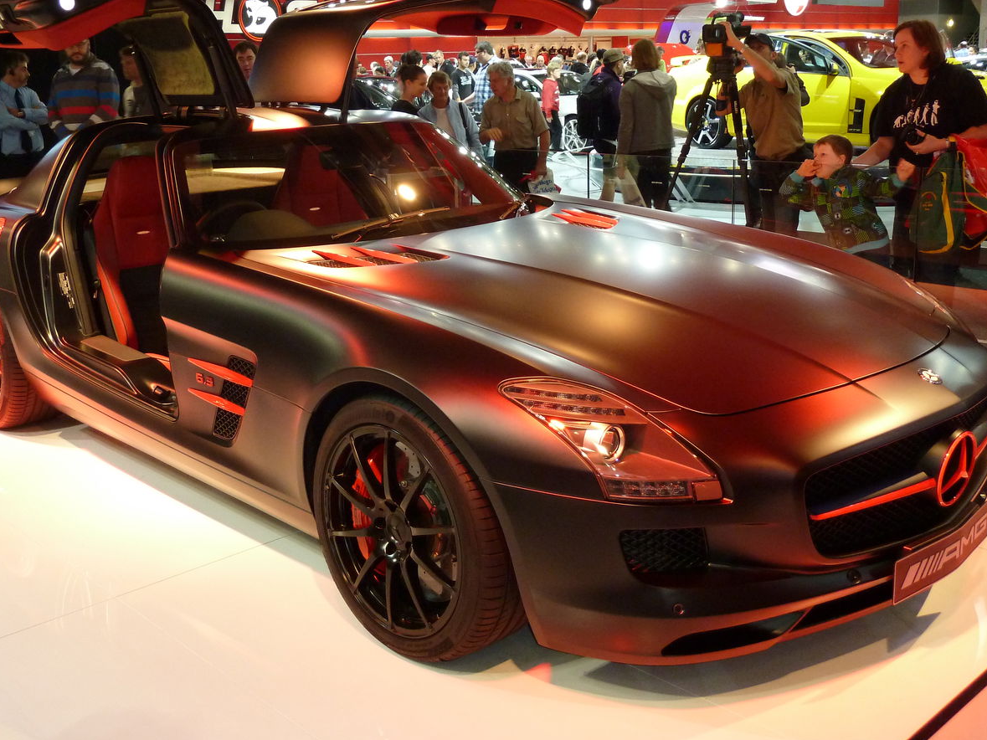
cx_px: 474
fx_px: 1083
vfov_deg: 37.7
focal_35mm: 38
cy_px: 345
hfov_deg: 49.0
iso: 320
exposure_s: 1/30
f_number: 3.5
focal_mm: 5.3
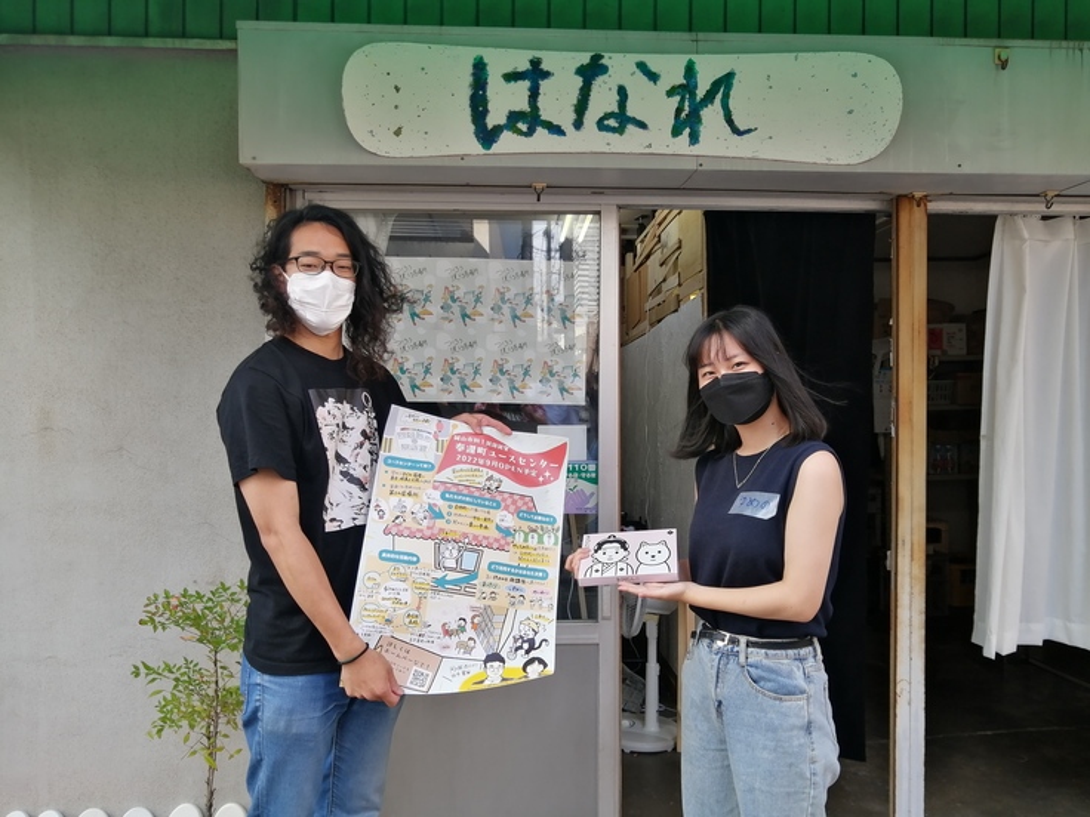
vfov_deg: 51.4
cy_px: 408
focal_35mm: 27
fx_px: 850
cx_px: 545
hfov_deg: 65.3
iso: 50
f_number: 1.8
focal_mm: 3.62
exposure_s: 1/149
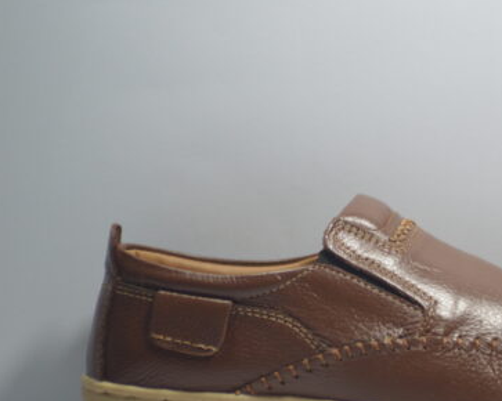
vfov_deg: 4.9
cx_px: 407
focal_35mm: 314
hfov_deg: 6.2
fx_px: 4659
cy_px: 250
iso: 560
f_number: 4.2
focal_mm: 135
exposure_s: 1/125
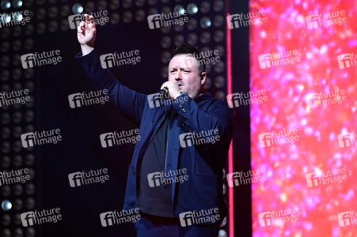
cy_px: 118
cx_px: 178
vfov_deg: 6.9
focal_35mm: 200
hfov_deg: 10.3
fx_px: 1982
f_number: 5
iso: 3200
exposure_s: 1/320
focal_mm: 200
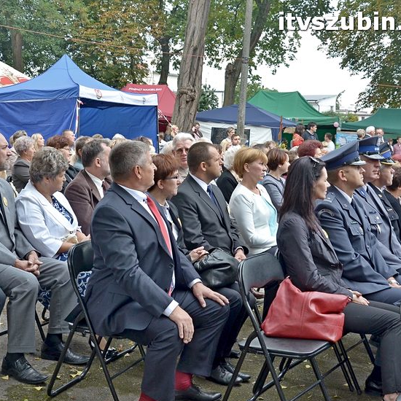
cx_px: 133
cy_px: 205
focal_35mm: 59
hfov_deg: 28.9
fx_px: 773
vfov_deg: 29.1
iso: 500
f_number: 6.3
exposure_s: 1/160
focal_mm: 30
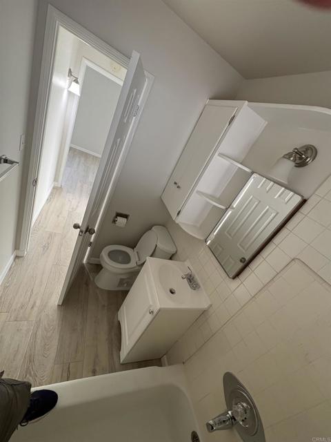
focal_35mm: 14
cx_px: 166
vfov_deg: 102.1
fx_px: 178
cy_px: 221
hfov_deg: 85.7
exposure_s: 1/60
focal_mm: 2.22
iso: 250
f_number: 2.2
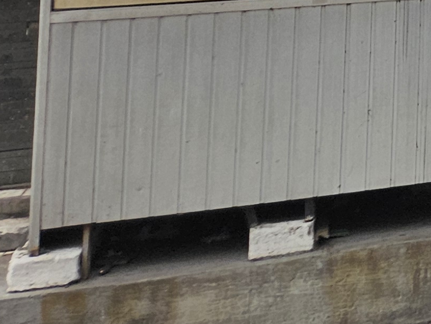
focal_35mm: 113
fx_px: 1407
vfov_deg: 11.9
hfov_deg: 13.0
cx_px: 1045
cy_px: -302
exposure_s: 1/1461
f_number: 1.8
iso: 32
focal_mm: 5.4
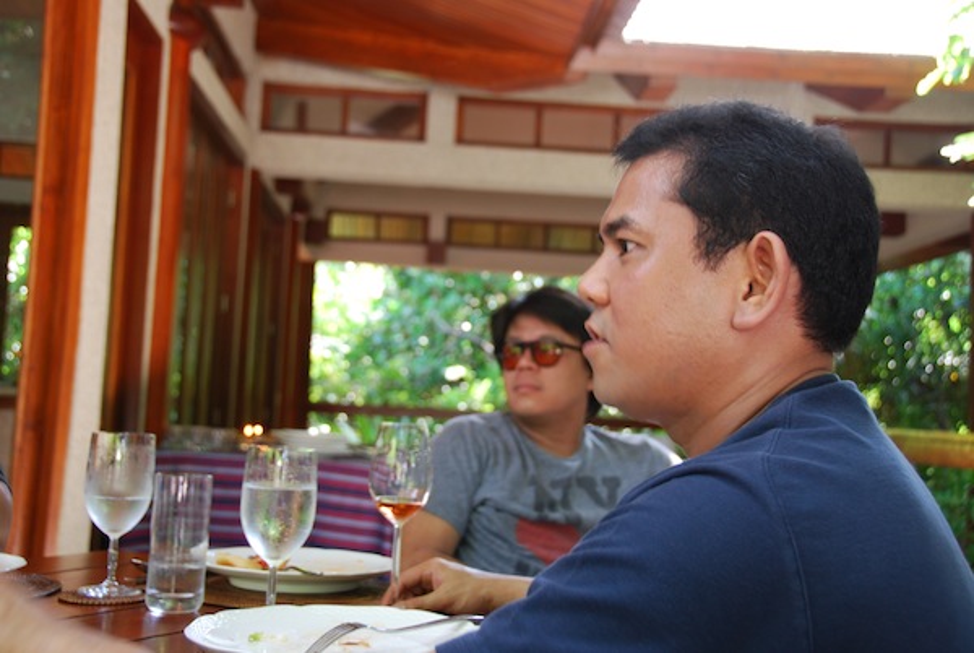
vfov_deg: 29.0
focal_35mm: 46
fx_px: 1260
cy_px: 326
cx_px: 487
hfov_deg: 42.3
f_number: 4.2
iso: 320
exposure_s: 1/30
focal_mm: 31
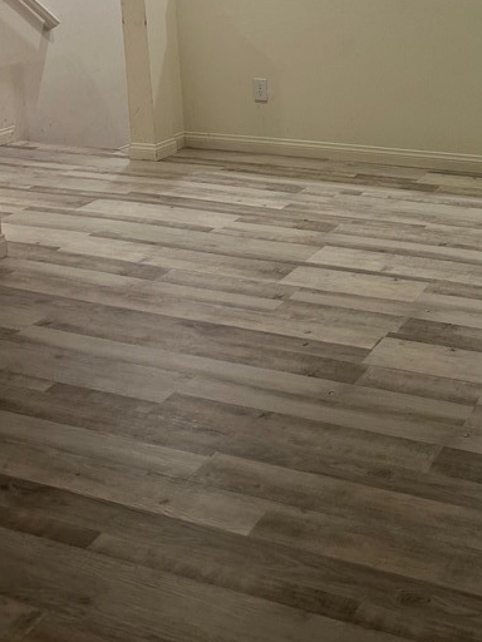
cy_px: 65
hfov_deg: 27.2
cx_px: 414
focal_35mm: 52
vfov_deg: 34.8
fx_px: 965
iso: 80
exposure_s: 1/60
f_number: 1.5
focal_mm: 5.7
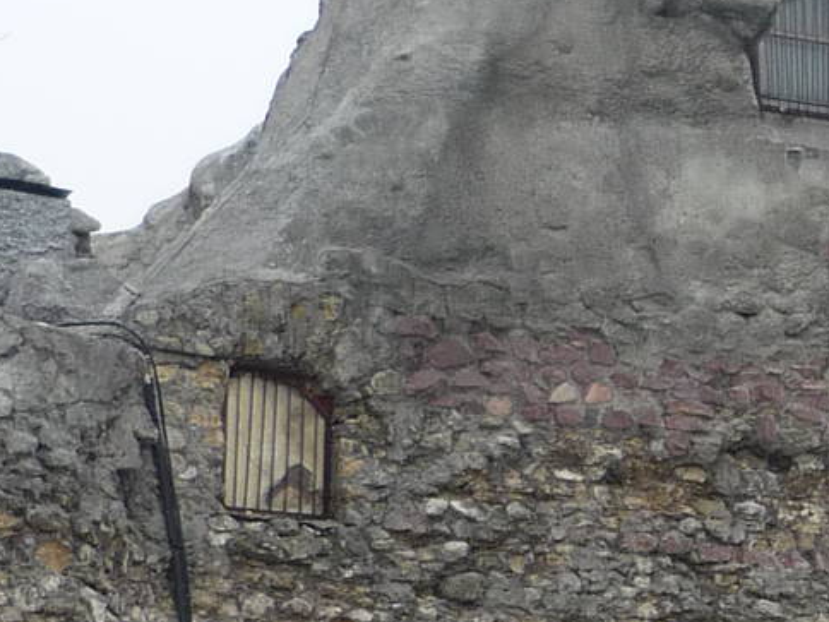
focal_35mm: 152
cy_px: 648
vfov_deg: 9.7
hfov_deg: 12.6
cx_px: 1086
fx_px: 3640
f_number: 2.9
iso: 100
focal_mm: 6
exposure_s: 1/400
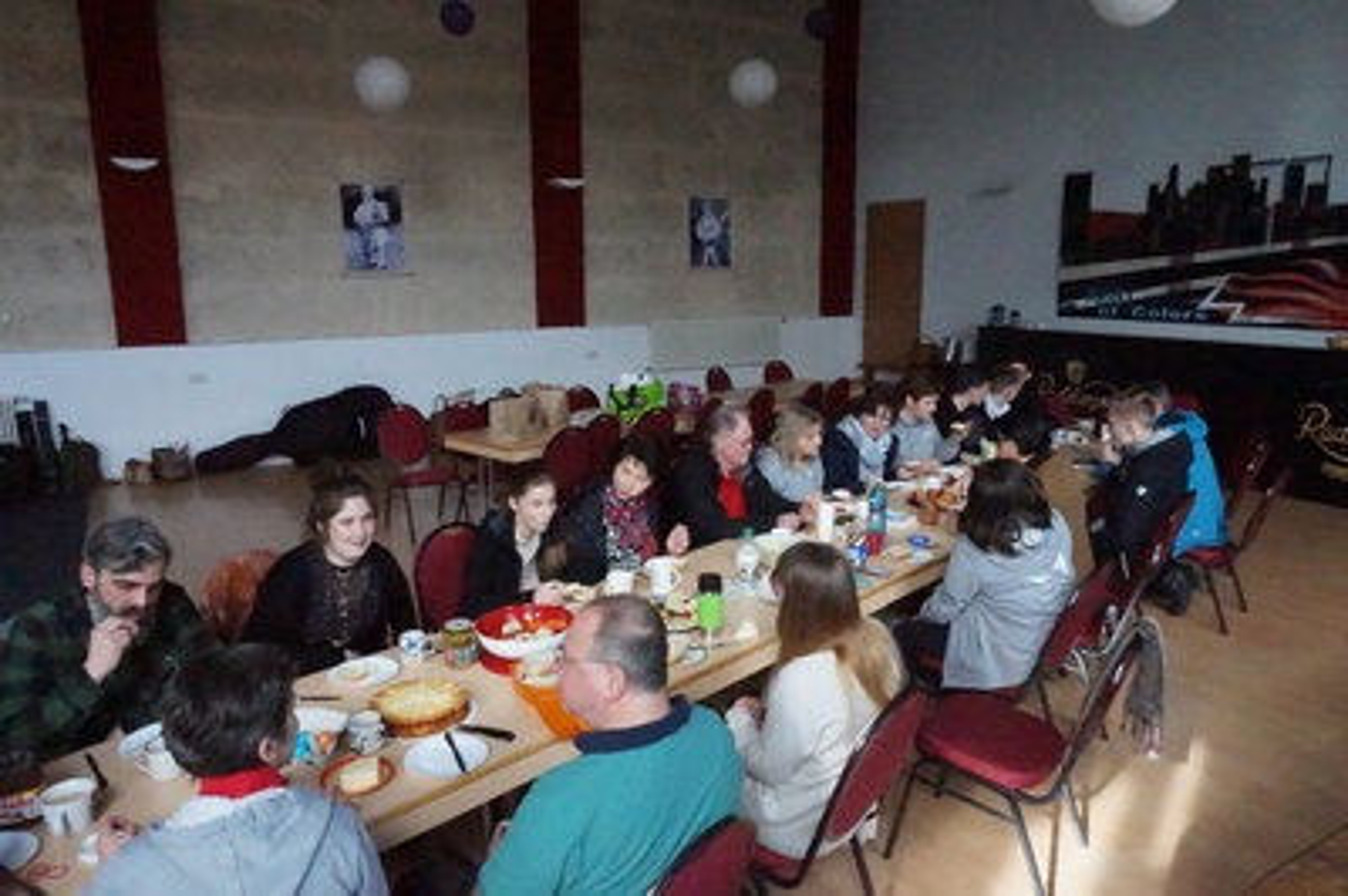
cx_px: 674
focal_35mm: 24
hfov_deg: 73.8
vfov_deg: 53.1
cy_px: 448
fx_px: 898
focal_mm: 16
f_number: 16
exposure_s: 1/200
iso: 16000
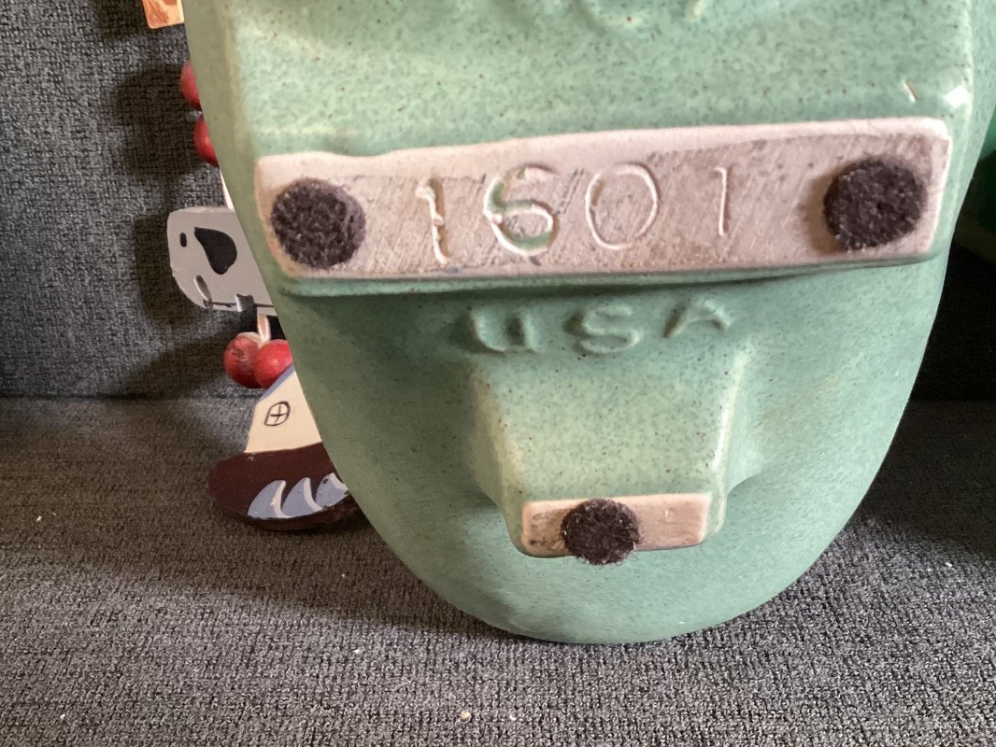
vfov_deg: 32.9
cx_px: 478
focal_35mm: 44
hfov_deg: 42.9
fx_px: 1266
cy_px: 406
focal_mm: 3.3
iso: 250
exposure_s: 1/50
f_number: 2.4
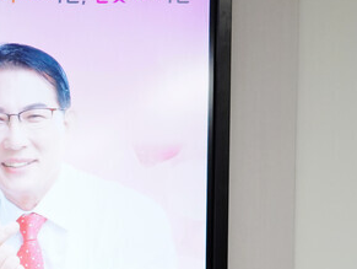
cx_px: -229
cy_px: 346
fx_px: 1177
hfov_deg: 15.5
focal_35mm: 114
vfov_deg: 12.6
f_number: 4
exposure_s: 1/250
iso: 3200
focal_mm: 36
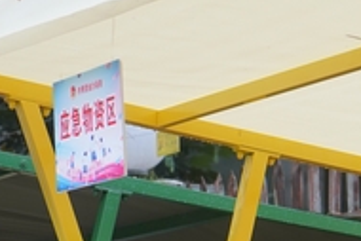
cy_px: 380
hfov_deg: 9.5
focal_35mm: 216
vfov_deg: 6.3
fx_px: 2168
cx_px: 321
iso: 800
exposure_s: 1/160
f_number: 5
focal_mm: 57
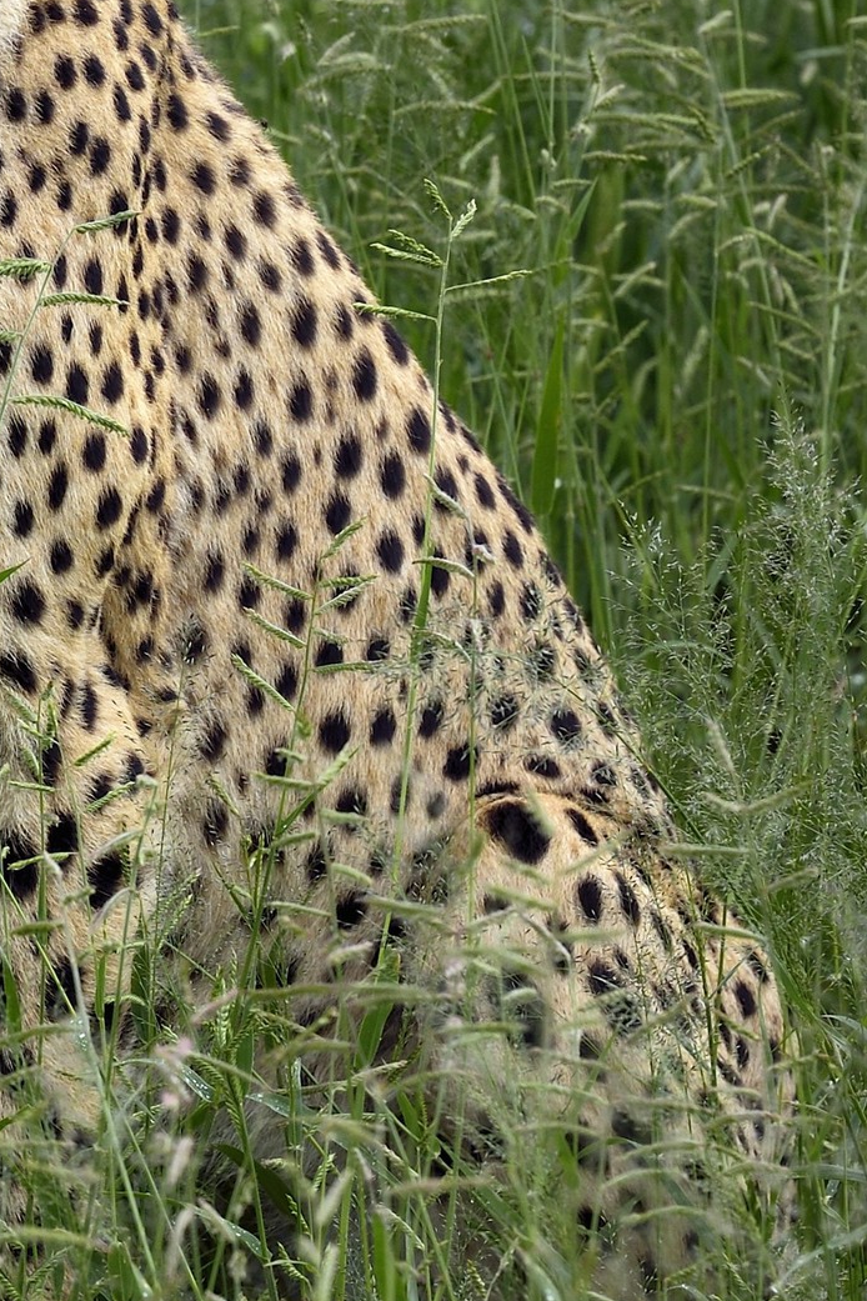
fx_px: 16652
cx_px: 7
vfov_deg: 4.5
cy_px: 414
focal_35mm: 461
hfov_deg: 3.0
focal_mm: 200
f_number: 8
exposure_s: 1/500
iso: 400
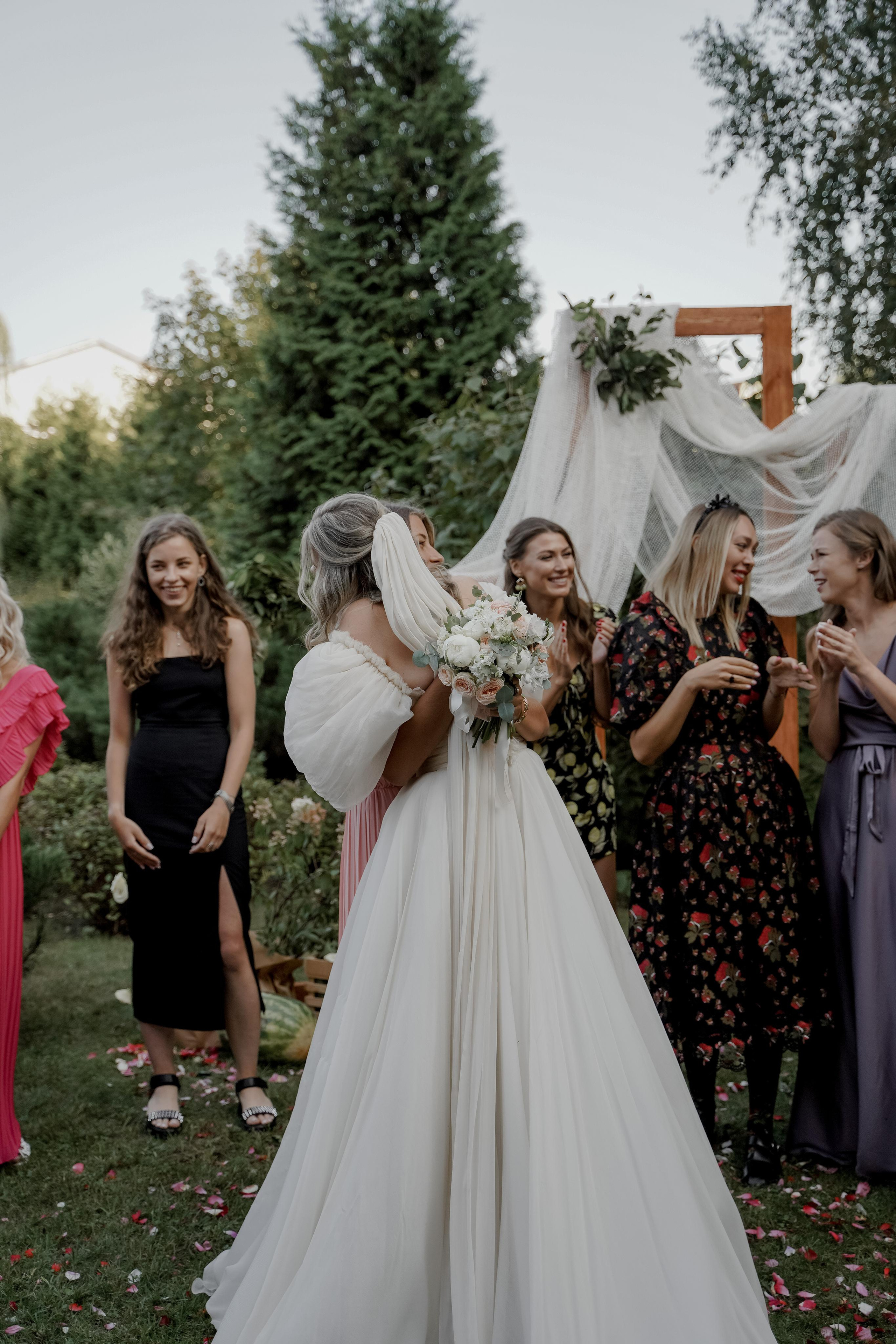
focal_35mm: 43
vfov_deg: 45.4
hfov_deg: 31.2
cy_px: 672
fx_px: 1605
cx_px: 448
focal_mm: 43
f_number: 2.8
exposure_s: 1/1000
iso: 400
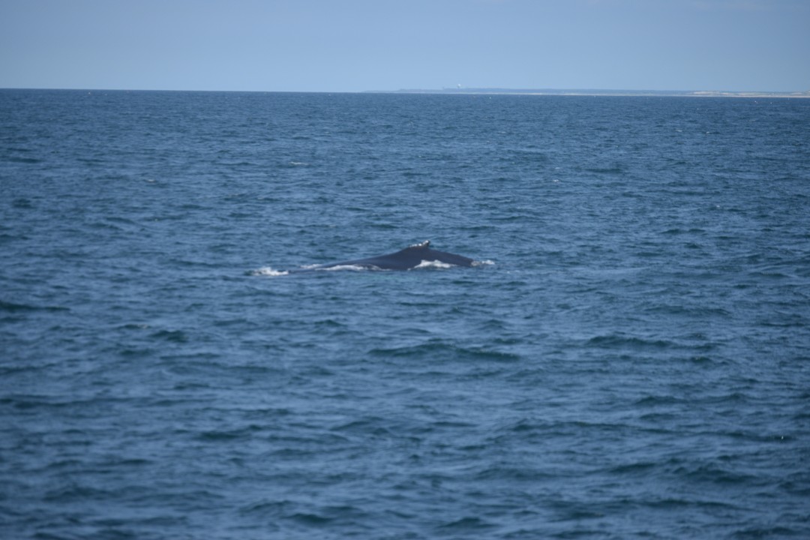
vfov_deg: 5.9
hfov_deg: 8.9
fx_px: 5231
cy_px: 270
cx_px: 405
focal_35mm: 232
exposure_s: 1/1600
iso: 200
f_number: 5.6
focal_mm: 155
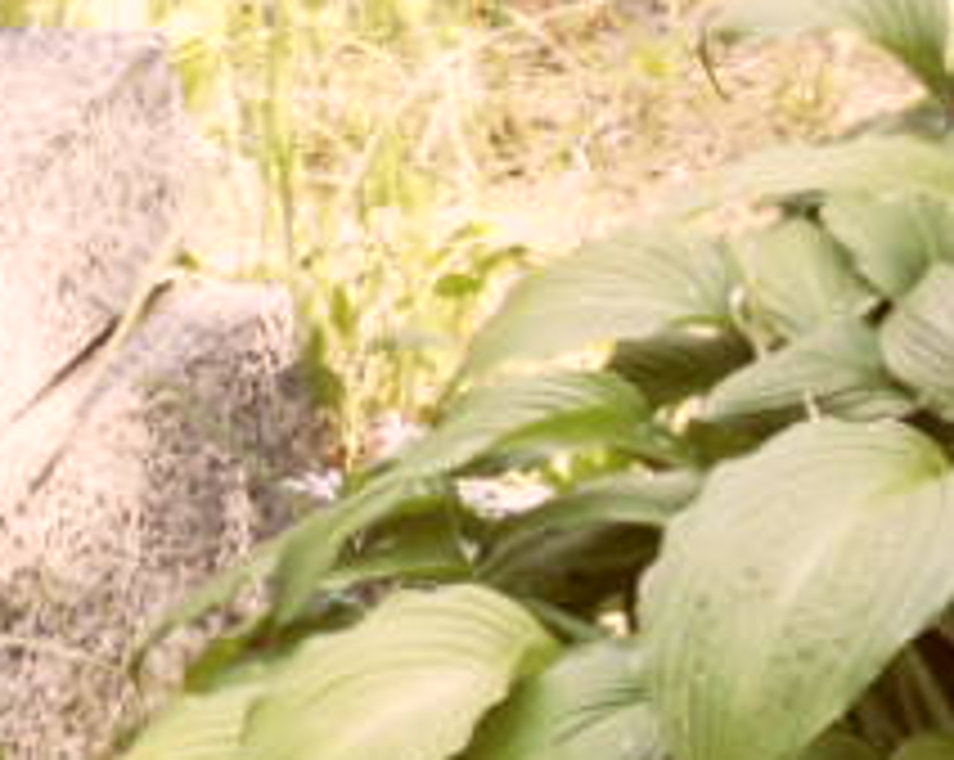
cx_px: 1768
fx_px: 5329
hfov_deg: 9.7
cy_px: -153
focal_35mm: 189
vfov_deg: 8.1
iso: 100
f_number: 3.6
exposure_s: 1/90
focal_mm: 6.5
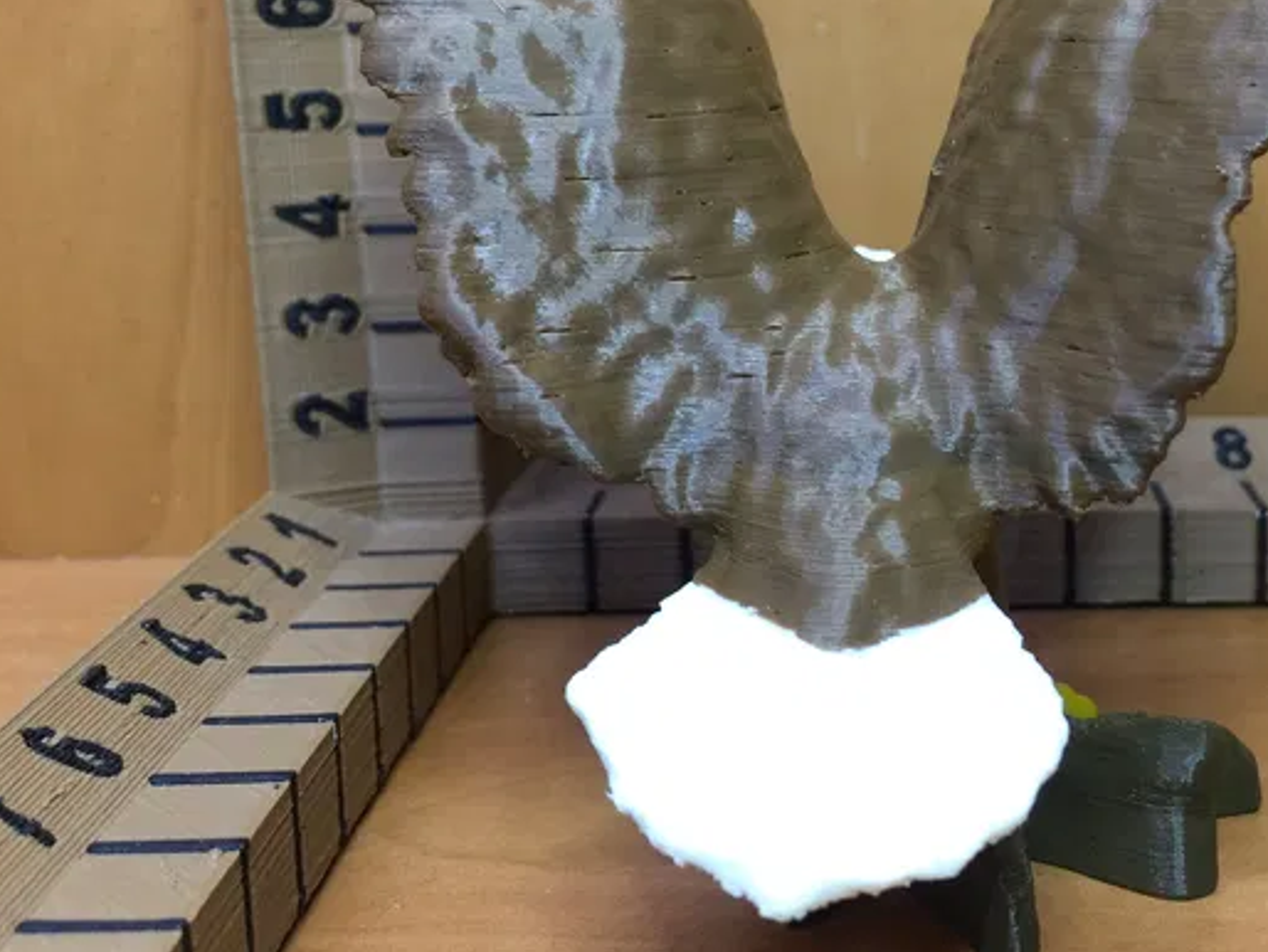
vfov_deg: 30.6
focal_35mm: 47
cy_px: 295
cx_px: 912
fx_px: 1722
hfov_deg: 39.6
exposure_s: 1/15
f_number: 2.2
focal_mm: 4.15
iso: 64
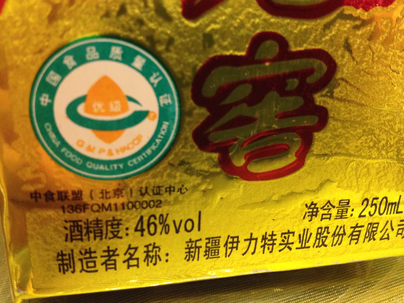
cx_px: 202
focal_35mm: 35
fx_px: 408
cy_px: 152
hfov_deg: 52.6
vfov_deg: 40.7
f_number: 2.4
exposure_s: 1/20
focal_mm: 4.28
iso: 320
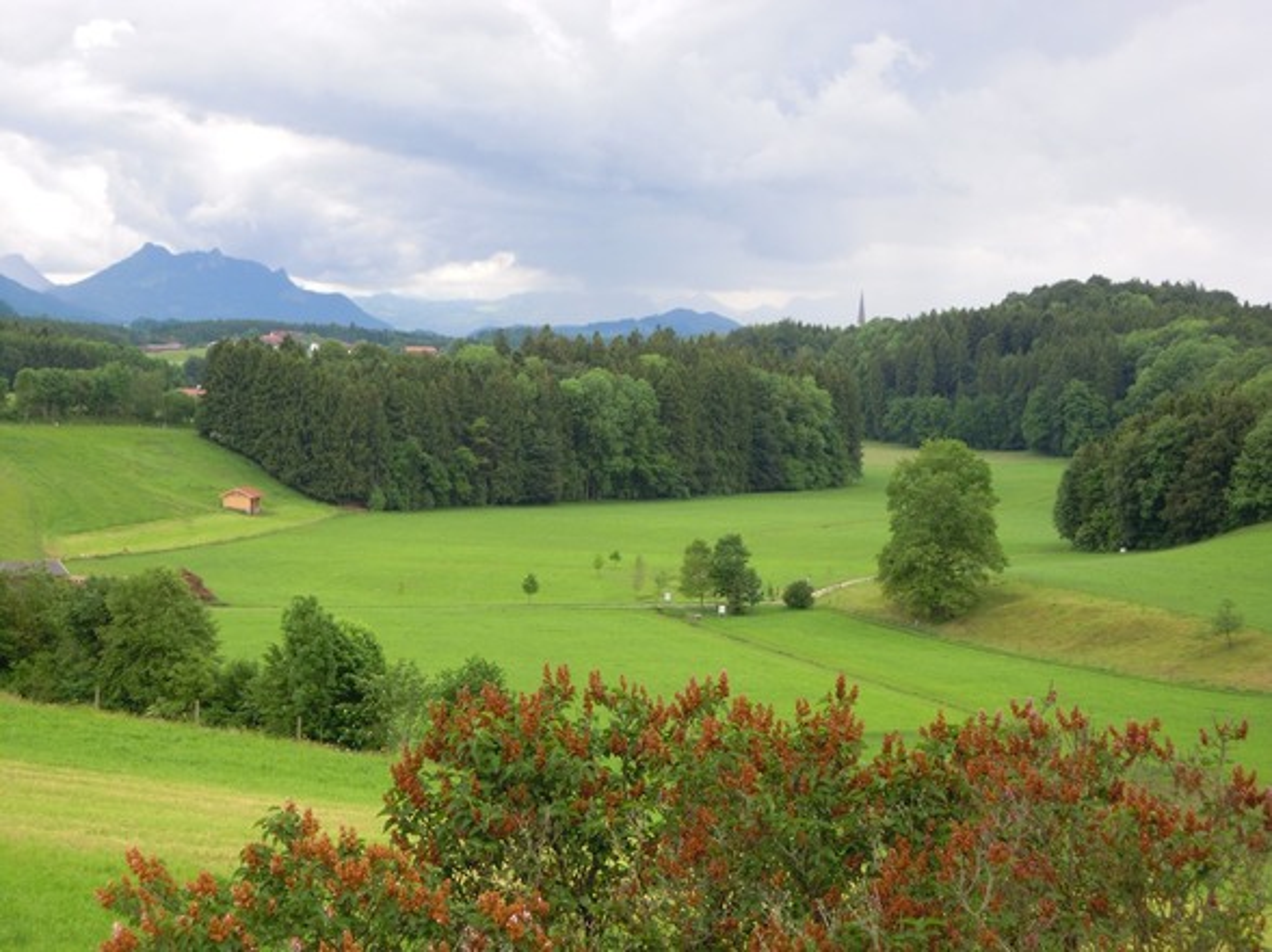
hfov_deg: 26.3
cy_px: 476
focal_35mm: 74
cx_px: 636
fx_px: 2717
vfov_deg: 19.9
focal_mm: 13.2
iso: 100
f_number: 4.4
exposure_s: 1/125
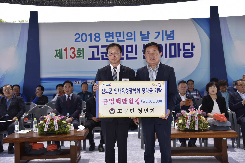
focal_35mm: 48
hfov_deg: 41.1
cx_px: 122
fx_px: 327
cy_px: 82
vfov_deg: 28.1
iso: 100
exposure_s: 1/250
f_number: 4
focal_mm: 48
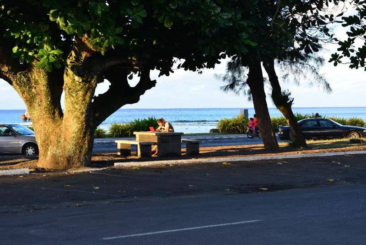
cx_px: 183
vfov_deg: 19.5
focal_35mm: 70
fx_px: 712
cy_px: 122
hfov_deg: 28.8
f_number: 5.6
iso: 200
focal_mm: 70
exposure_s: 1/125
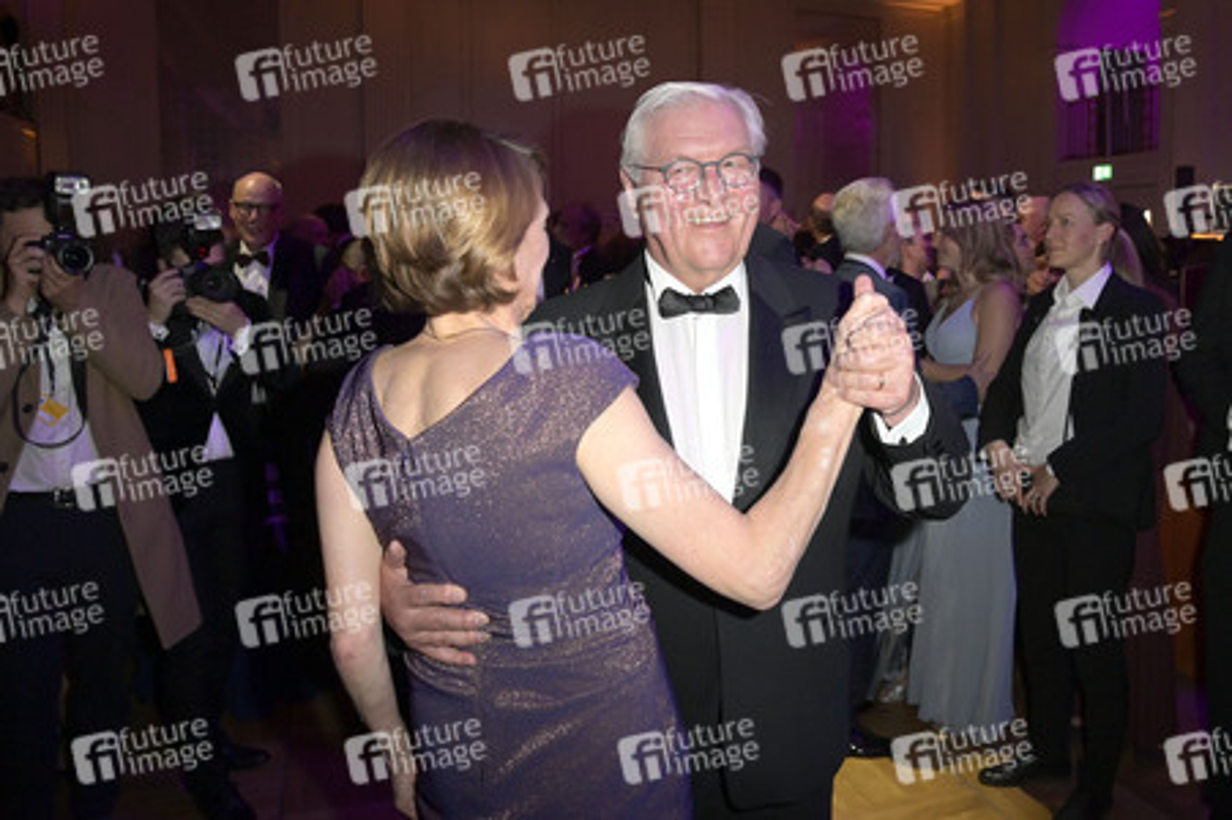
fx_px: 821
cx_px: 616
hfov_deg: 73.8
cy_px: 410
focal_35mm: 24
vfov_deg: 53.1
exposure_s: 1/250
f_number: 5
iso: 3200
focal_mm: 24
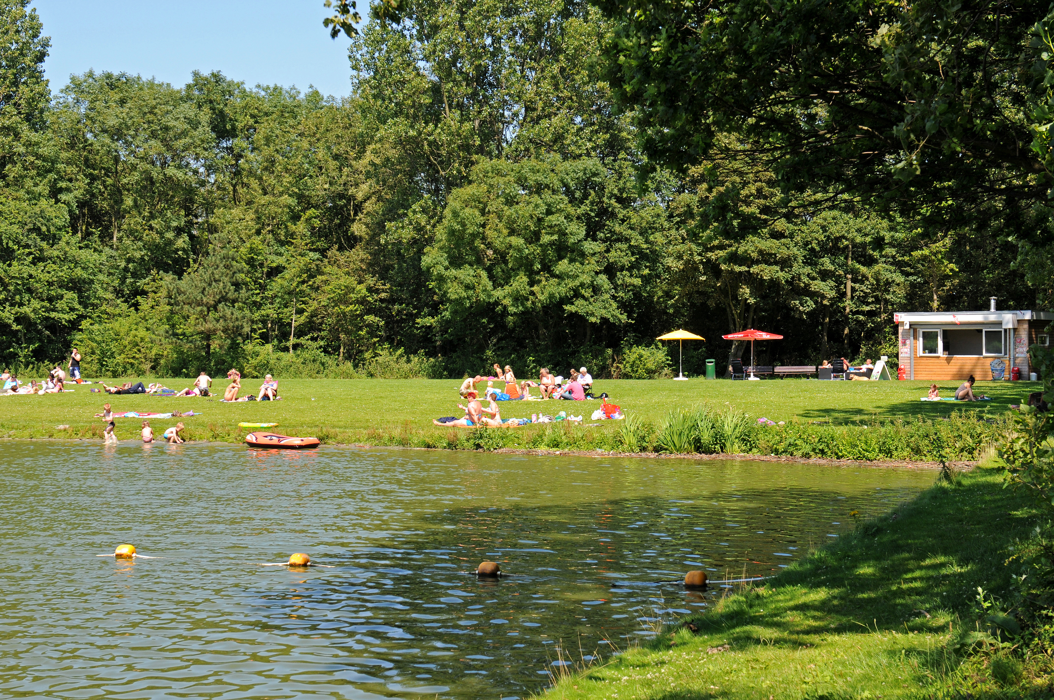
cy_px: 350
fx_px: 1755
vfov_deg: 22.6
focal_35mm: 60
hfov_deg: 33.4
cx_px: 527
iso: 200
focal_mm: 40
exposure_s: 1/500
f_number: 5.6
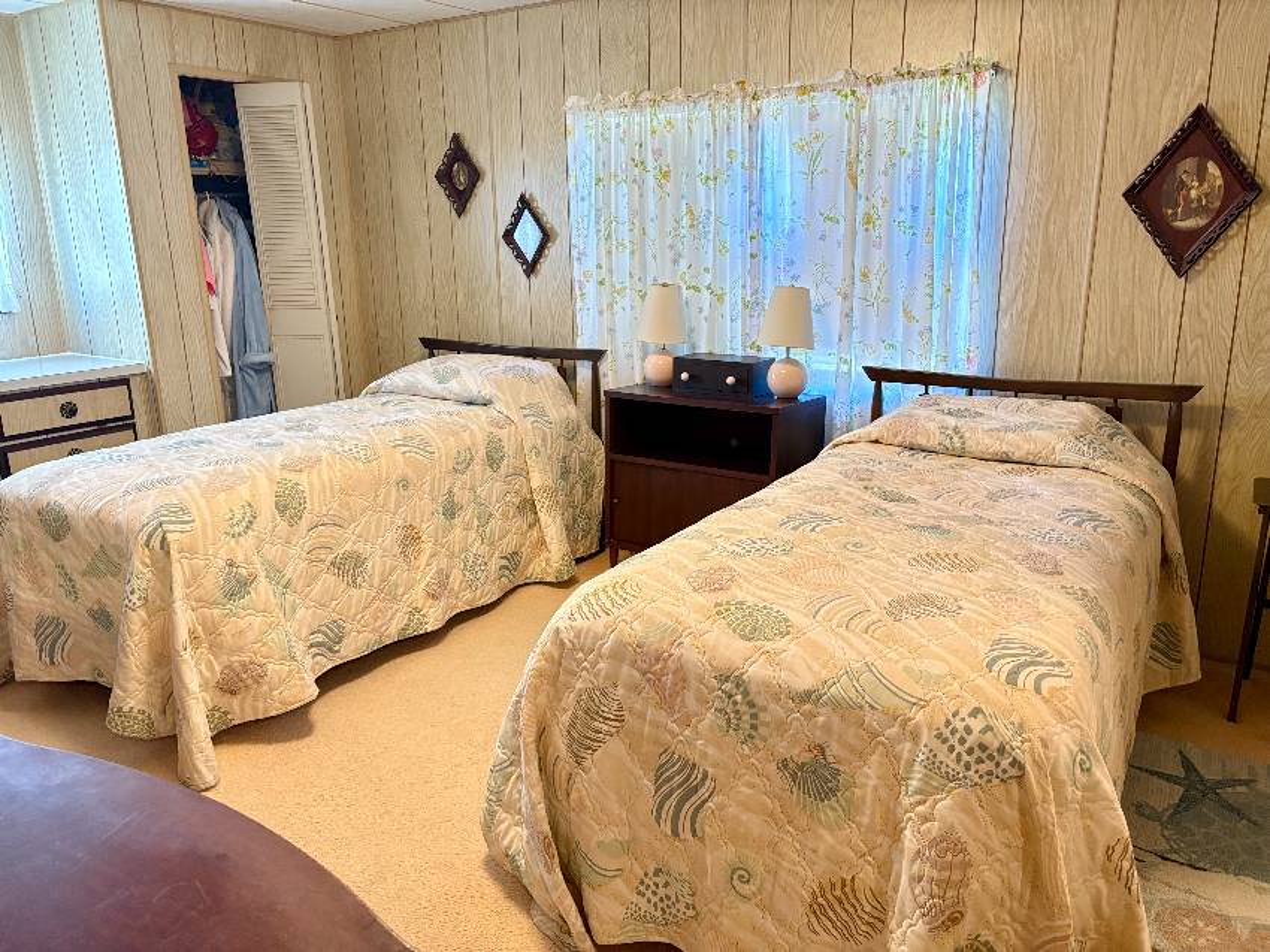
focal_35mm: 26
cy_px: 476
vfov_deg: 53.0
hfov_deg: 67.3
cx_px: 635
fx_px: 954
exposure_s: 1/60
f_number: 1.6
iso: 250
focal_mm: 5.96
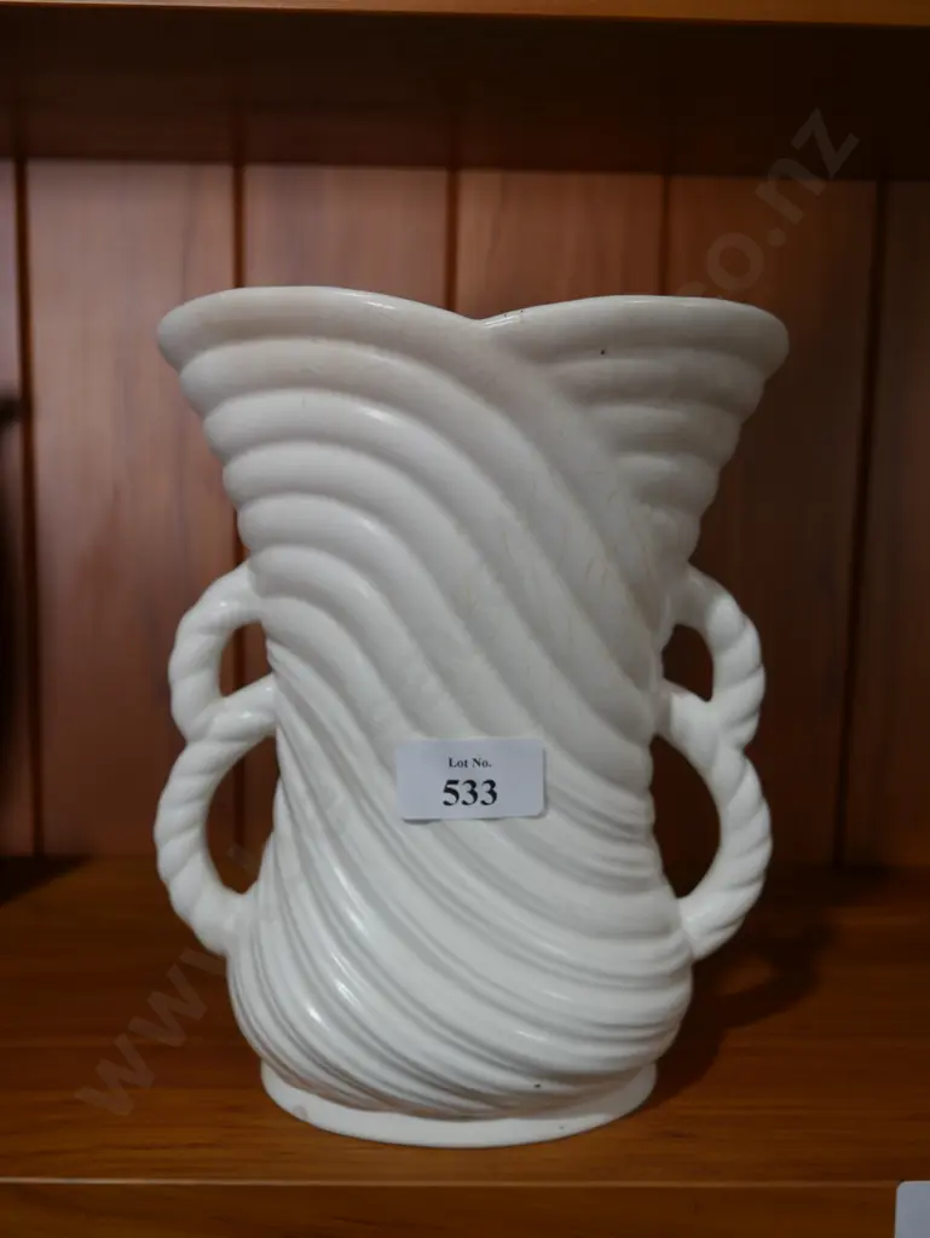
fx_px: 1432
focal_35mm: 40
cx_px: 465
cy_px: 619
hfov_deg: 36.0
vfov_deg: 46.8
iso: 200
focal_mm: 20
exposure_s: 1/60
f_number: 4.4
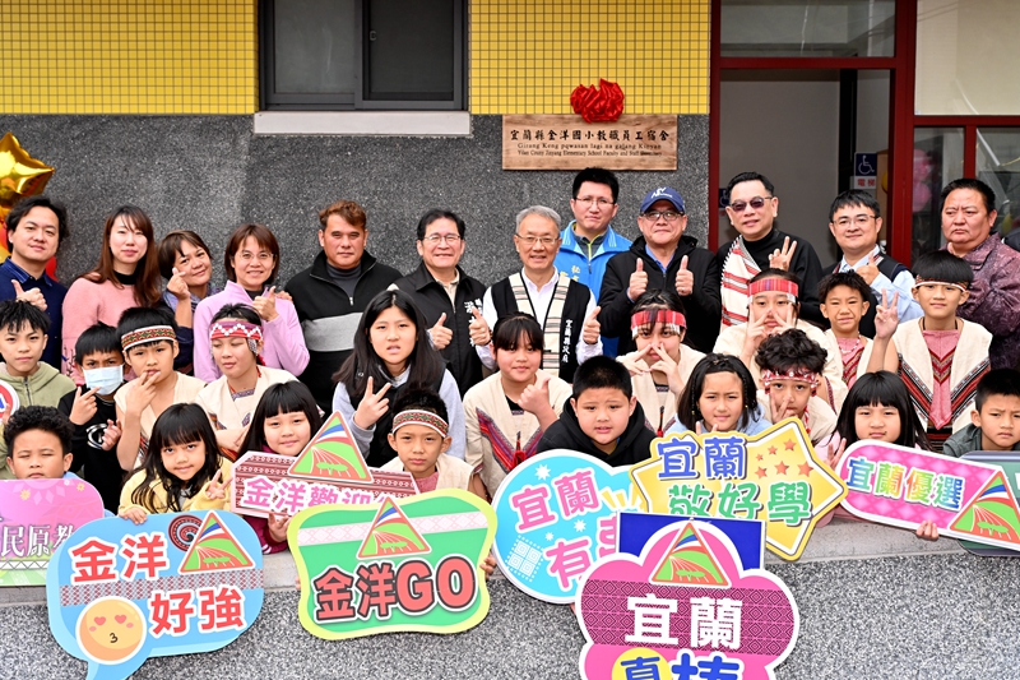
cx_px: 510
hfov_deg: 42.8
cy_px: 340
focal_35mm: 46
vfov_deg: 29.2
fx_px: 1303
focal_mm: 46
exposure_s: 1/640
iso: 400
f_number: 5.6
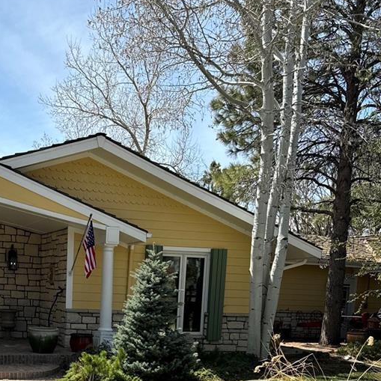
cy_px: 379
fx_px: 623
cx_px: 94
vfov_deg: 31.5
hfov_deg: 33.3
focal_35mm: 50
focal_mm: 6.86
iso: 80
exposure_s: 1/952
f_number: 1.78
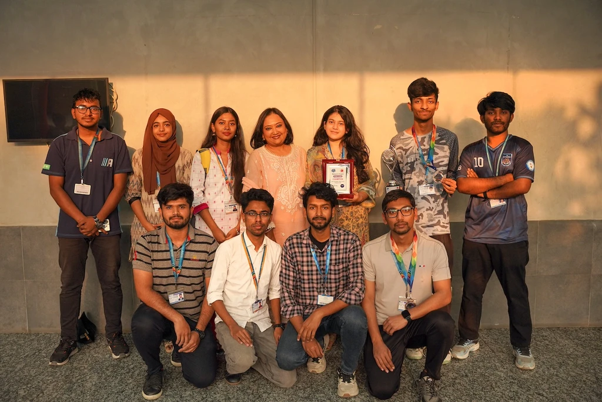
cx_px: 301
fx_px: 533
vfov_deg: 41.2
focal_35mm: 32
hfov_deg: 58.9
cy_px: 201
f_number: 2.8
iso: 400
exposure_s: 1/400
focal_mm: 31.9
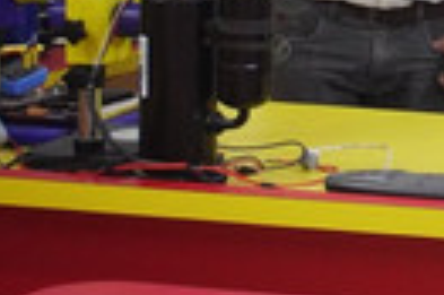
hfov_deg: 10.5
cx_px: 837
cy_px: -215
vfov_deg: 7.3
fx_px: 2254
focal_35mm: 183
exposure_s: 1/50
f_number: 5
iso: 1600
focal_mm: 32
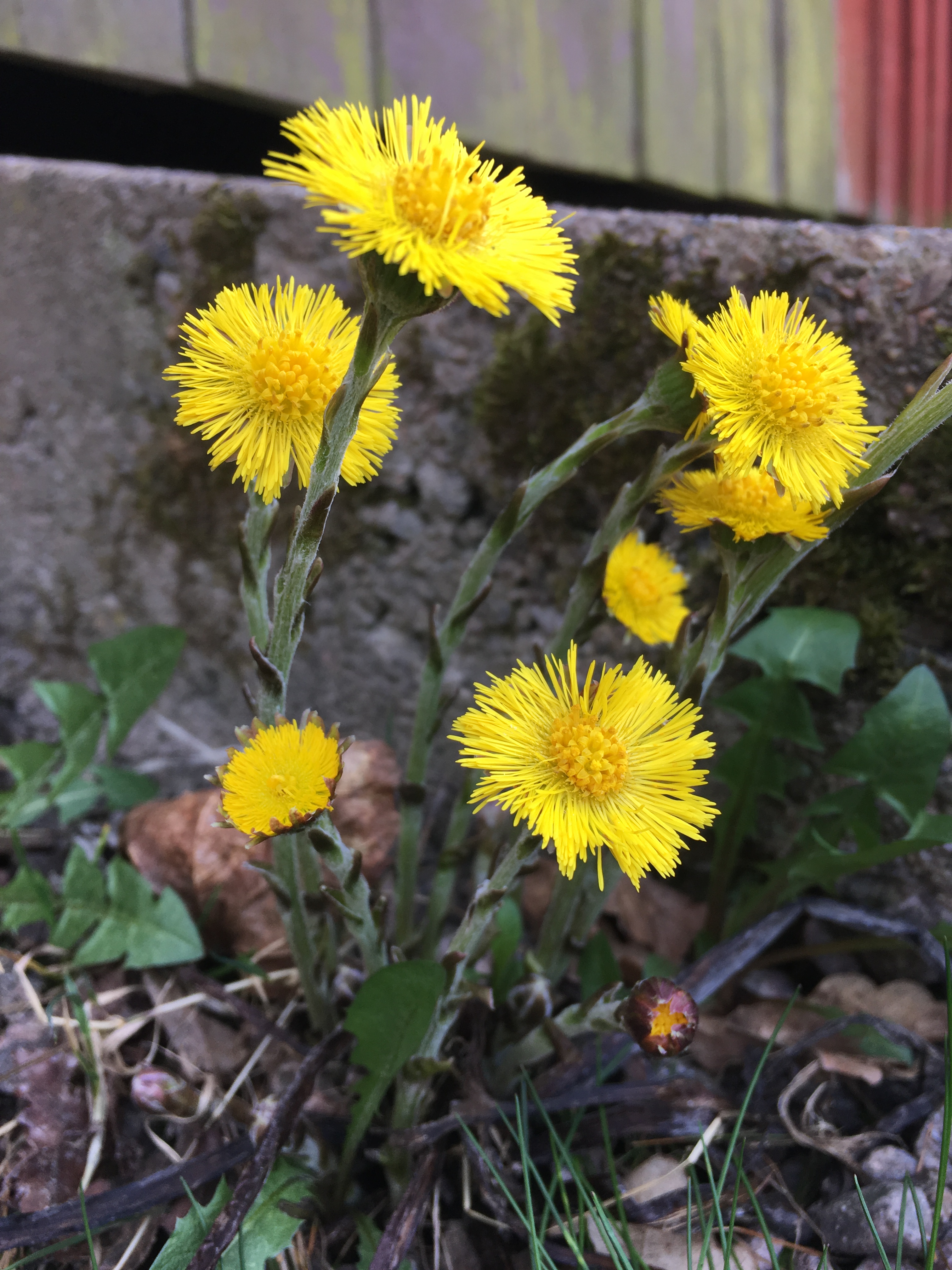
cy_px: 635
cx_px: 476
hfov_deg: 48.2
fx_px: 1063
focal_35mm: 29
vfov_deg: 61.7
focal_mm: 4.15
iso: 25
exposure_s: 1/100
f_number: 2.2
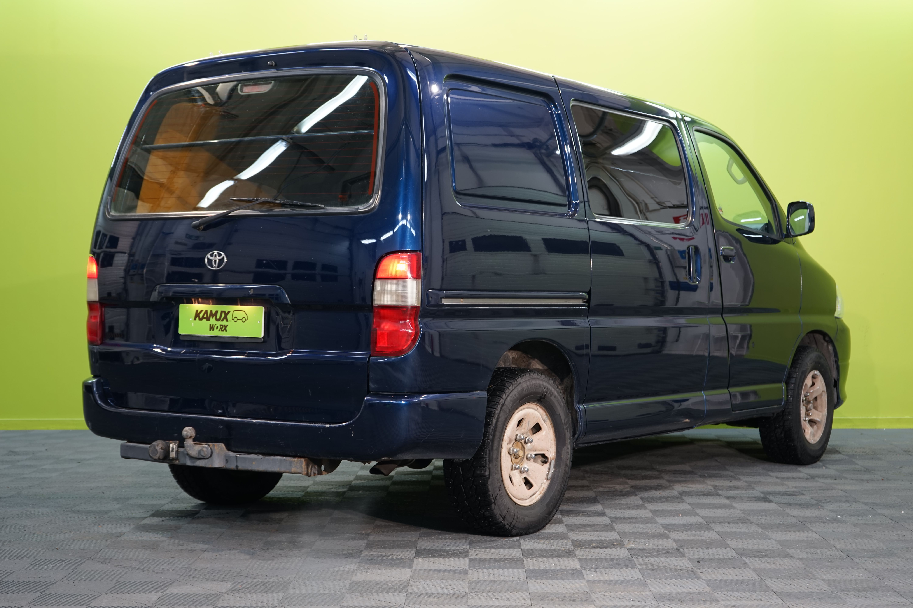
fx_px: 1445
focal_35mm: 57
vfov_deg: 23.8
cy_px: 304
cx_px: 456
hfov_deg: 35.1
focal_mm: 57
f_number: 5.6
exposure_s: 1/6
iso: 200
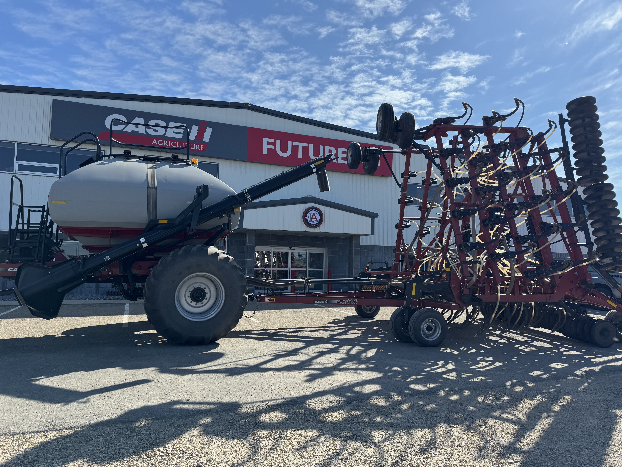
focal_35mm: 24
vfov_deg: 56.8
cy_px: 234
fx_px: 431
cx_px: 311
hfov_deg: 71.6
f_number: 1.78
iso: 80
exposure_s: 1/4310
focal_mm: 6.76
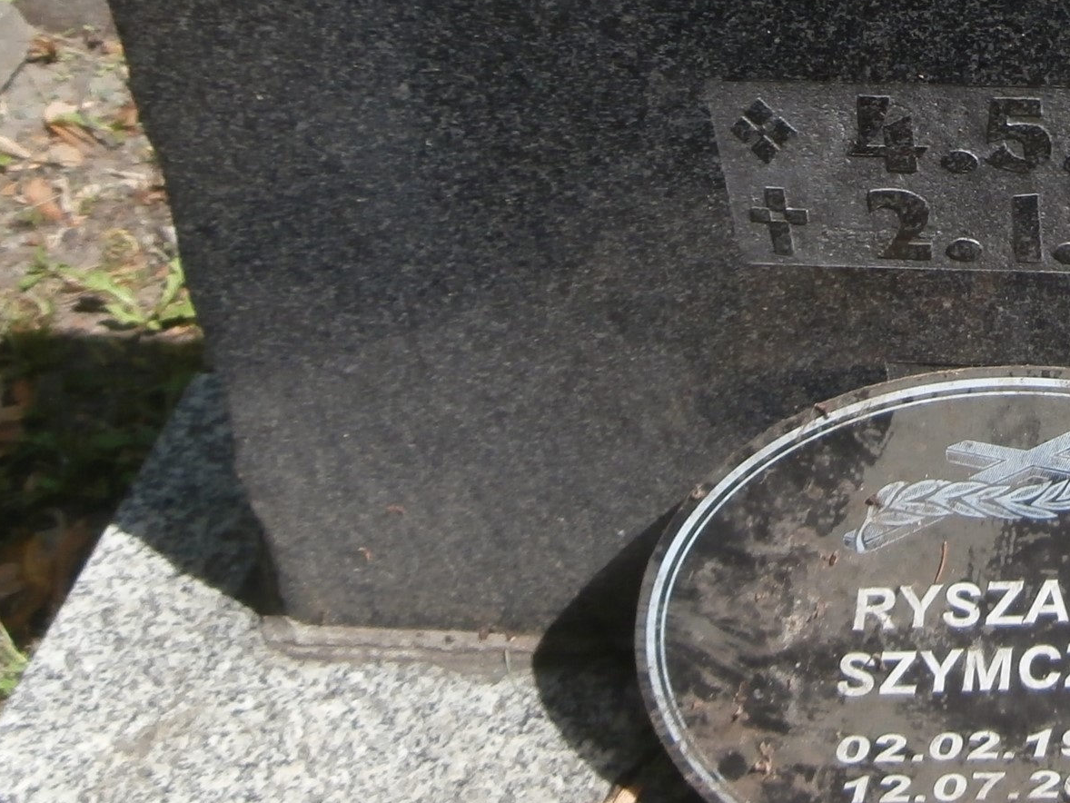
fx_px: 1886
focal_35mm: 61
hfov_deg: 29.3
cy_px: 8
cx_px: 1110
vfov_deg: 23.1
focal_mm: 4.2
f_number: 3
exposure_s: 1/800
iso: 100
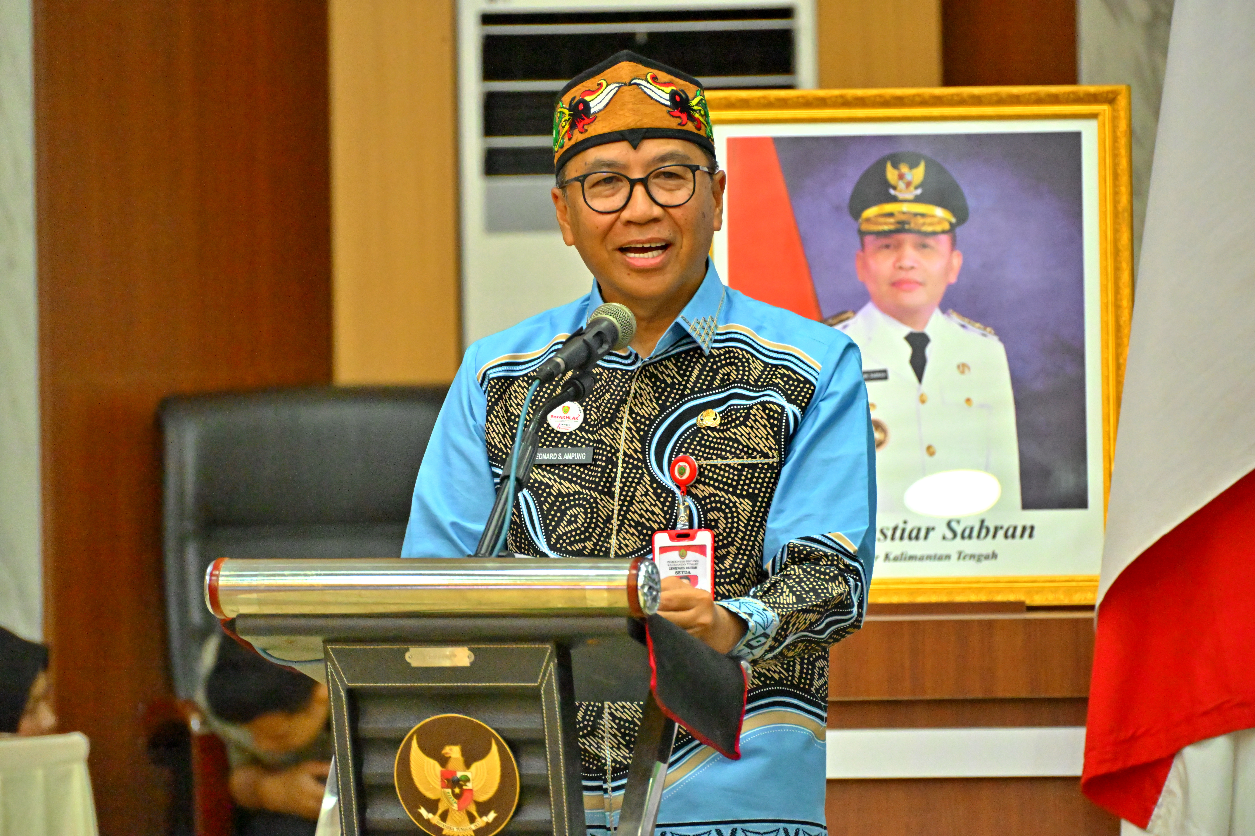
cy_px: 418
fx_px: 12549
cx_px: 628
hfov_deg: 5.7
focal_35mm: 360
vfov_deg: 3.8
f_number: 8
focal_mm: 360
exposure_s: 1/100
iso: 8000
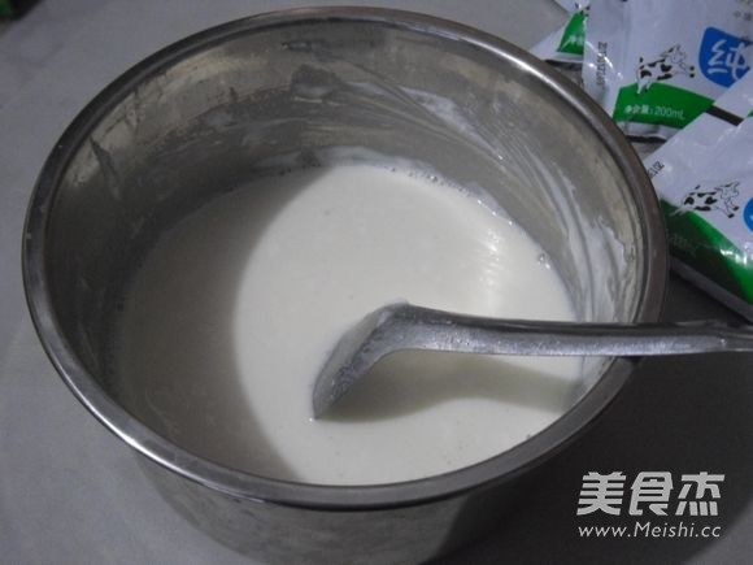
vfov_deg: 30.9
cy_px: 282
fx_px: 1022
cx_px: 376
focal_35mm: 47
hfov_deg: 40.4
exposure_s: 1/12
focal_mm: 8.46
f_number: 4.5
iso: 800
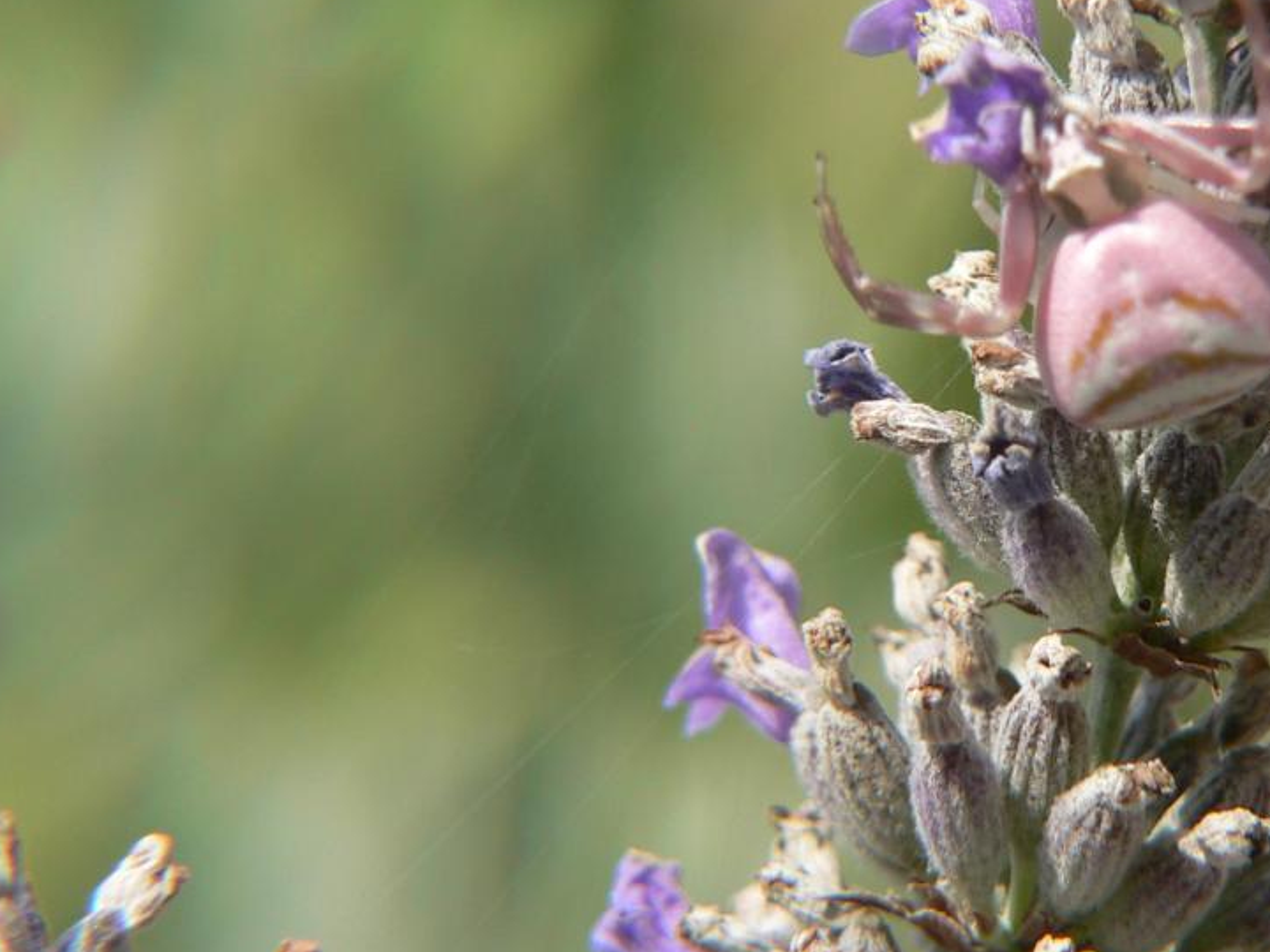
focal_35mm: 120
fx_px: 4403
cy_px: 435
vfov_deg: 12.3
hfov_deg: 16.3
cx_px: 1014
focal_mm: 12
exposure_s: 1/400
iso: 80
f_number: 4
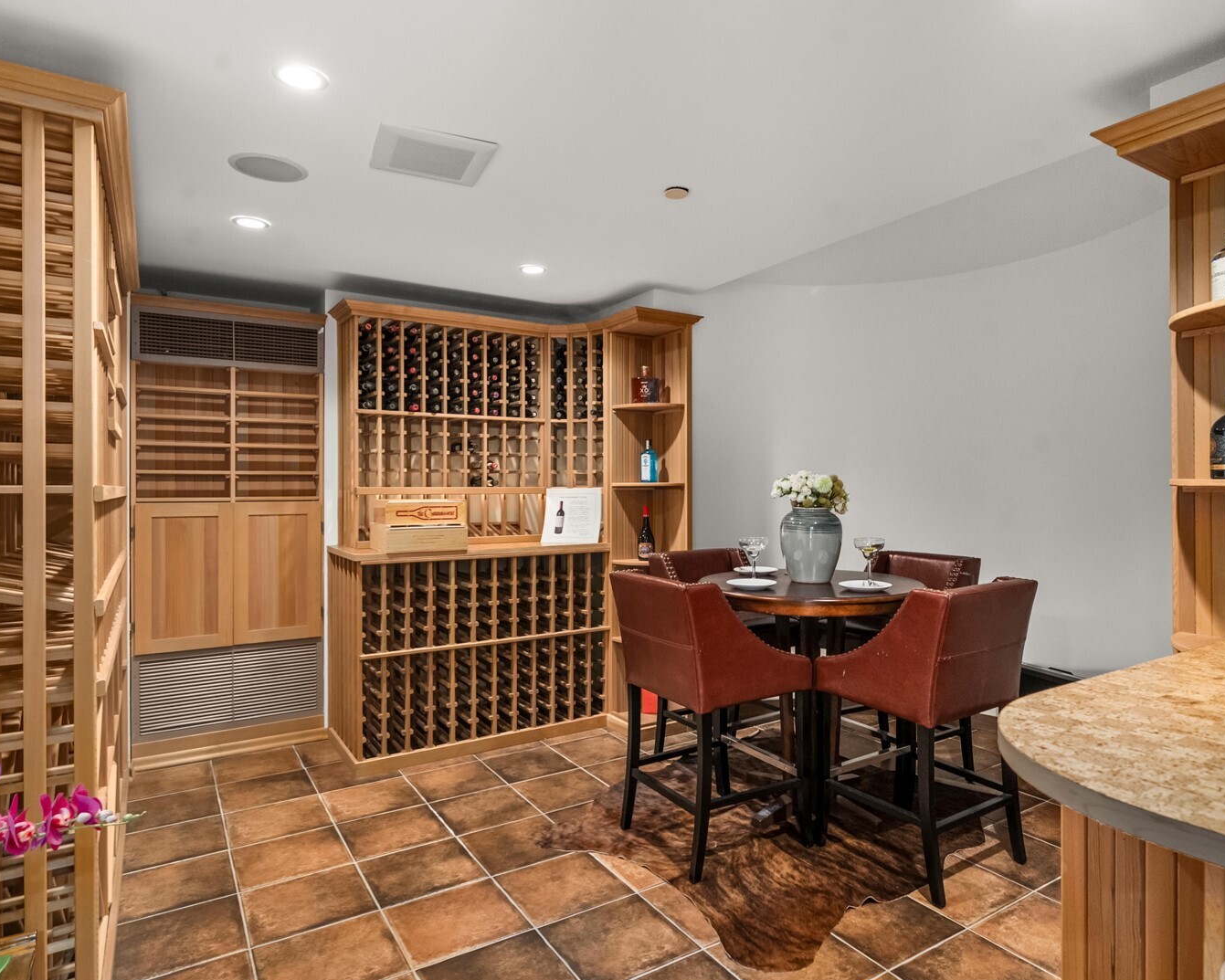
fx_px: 689
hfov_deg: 83.1
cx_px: 667
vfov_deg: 70.9
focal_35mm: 19
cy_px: 495
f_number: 7.1
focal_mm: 16
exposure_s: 1/2
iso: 1000
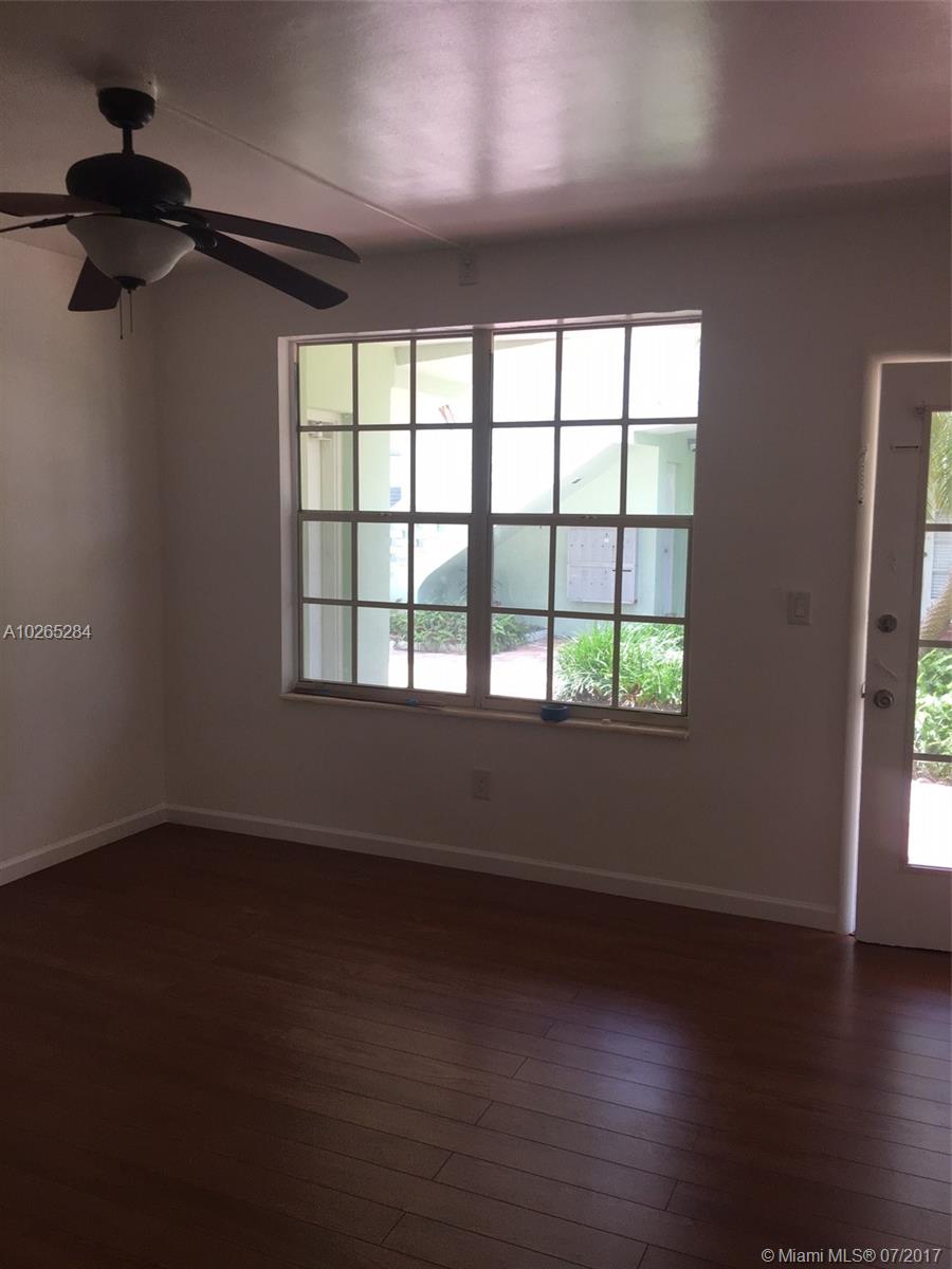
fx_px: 1063
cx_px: 476
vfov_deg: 61.7
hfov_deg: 48.2
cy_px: 634
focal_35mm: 29
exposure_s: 1/100
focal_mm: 4.15
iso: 40
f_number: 2.2
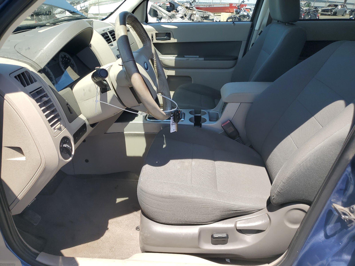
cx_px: 178
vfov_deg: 53.1
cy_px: 133
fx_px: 267
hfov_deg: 67.3
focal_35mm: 26
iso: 50
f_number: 1.5
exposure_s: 1/1000
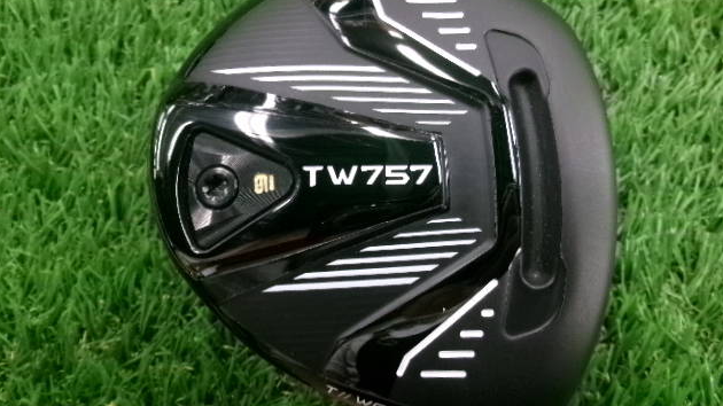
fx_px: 594
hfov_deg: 62.6
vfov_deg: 37.7
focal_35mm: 31
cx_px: 360
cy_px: 222
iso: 800
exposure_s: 1/34
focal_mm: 5.1
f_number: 3.9
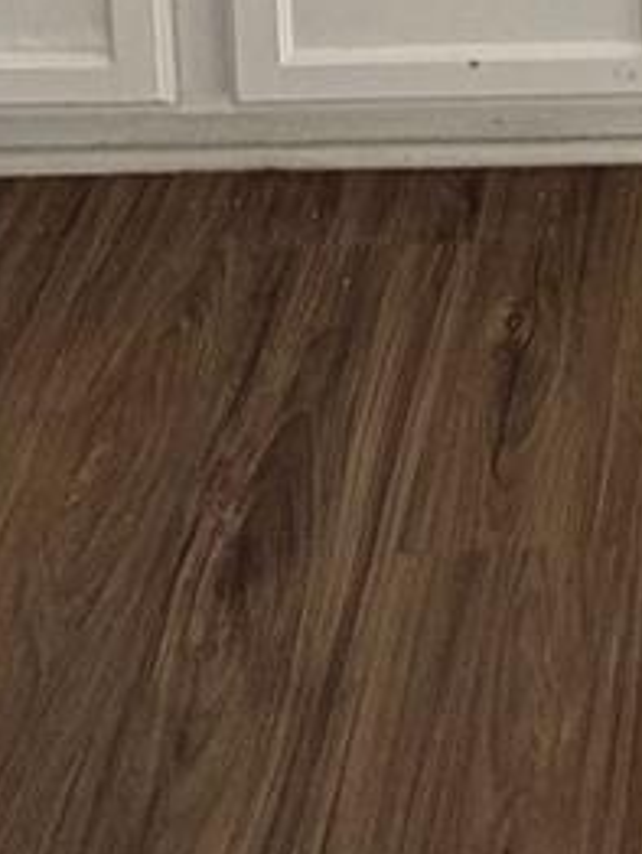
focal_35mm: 82
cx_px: 1004
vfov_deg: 15.4
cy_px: -1112
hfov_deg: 16.2
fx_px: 2024
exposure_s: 1/120
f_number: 2.2
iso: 100
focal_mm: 2.22
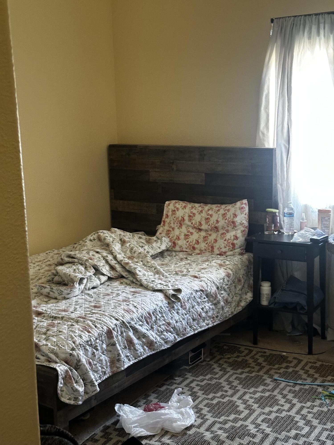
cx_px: 167
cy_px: 222
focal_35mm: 48
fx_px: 618
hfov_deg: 30.3
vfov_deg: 39.7
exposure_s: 1/40
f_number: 1.78
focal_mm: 6.86
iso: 400
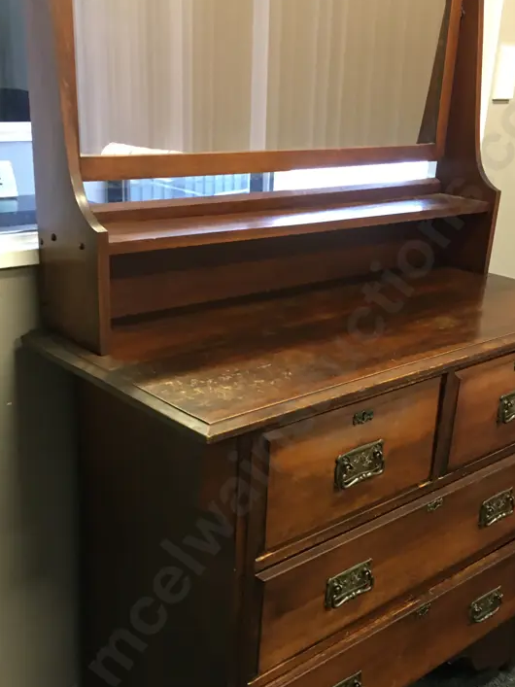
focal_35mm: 42
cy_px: 429
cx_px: 288
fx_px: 833
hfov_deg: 34.3
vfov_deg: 44.4
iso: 100
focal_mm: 4.15
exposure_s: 1/17
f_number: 2.2
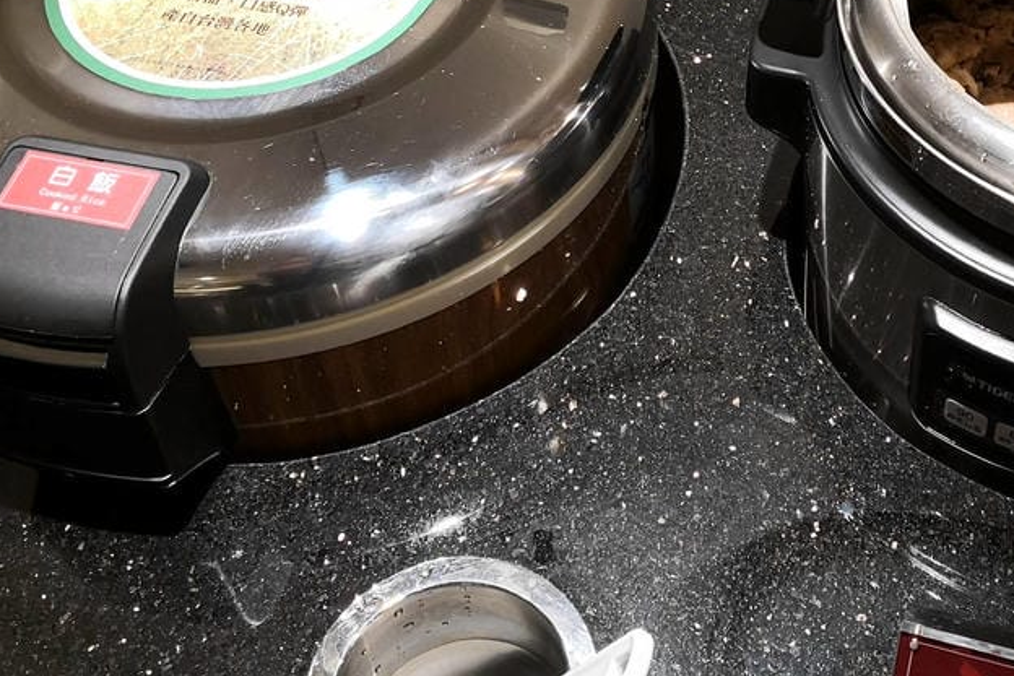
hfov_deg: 36.0
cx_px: 767
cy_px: 135
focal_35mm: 54
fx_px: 1521
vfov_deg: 24.7
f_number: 1.6
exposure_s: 1/60
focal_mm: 3.95
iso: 160
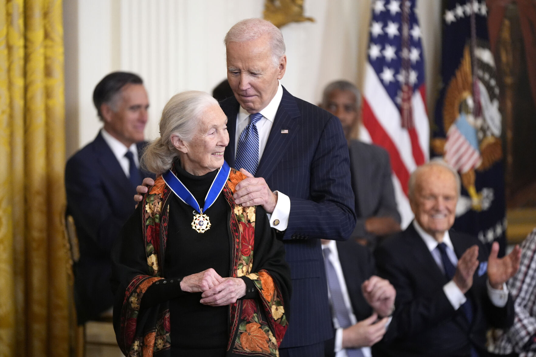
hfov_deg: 10.7
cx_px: 268
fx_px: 2858
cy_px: 178
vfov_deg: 7.2
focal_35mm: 192
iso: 3200
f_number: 2.8
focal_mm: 192
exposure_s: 1/400
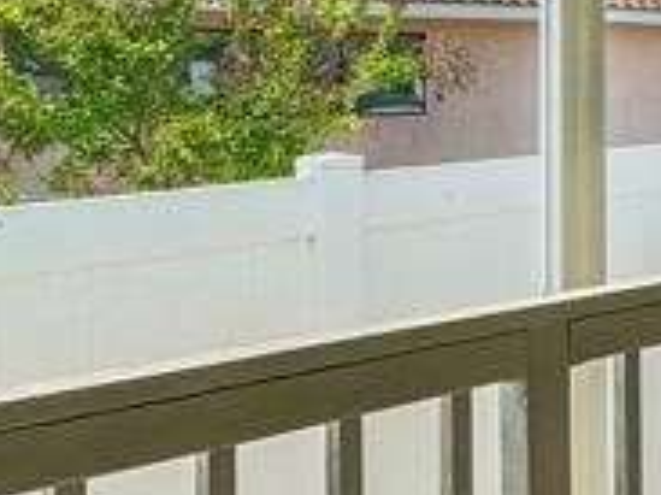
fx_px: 1336
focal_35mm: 70
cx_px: 1308
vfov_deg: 20.3
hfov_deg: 18.6
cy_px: 0
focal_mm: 13
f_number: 9
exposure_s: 1/100
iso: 100
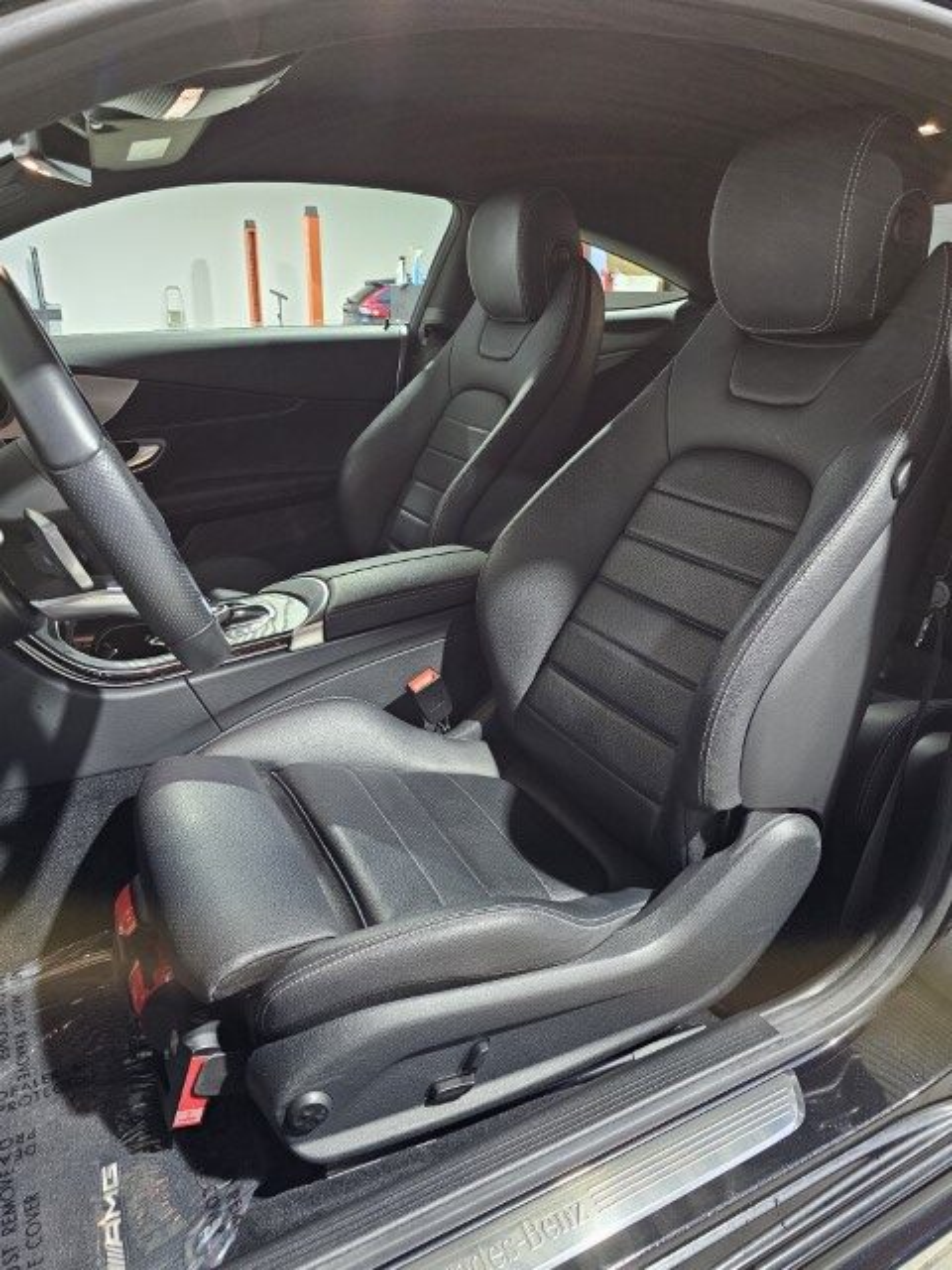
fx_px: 843
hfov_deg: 58.9
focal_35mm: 23
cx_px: 476
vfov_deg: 73.9
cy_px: 635
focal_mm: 6.3
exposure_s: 1/50
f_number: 1.7
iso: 640
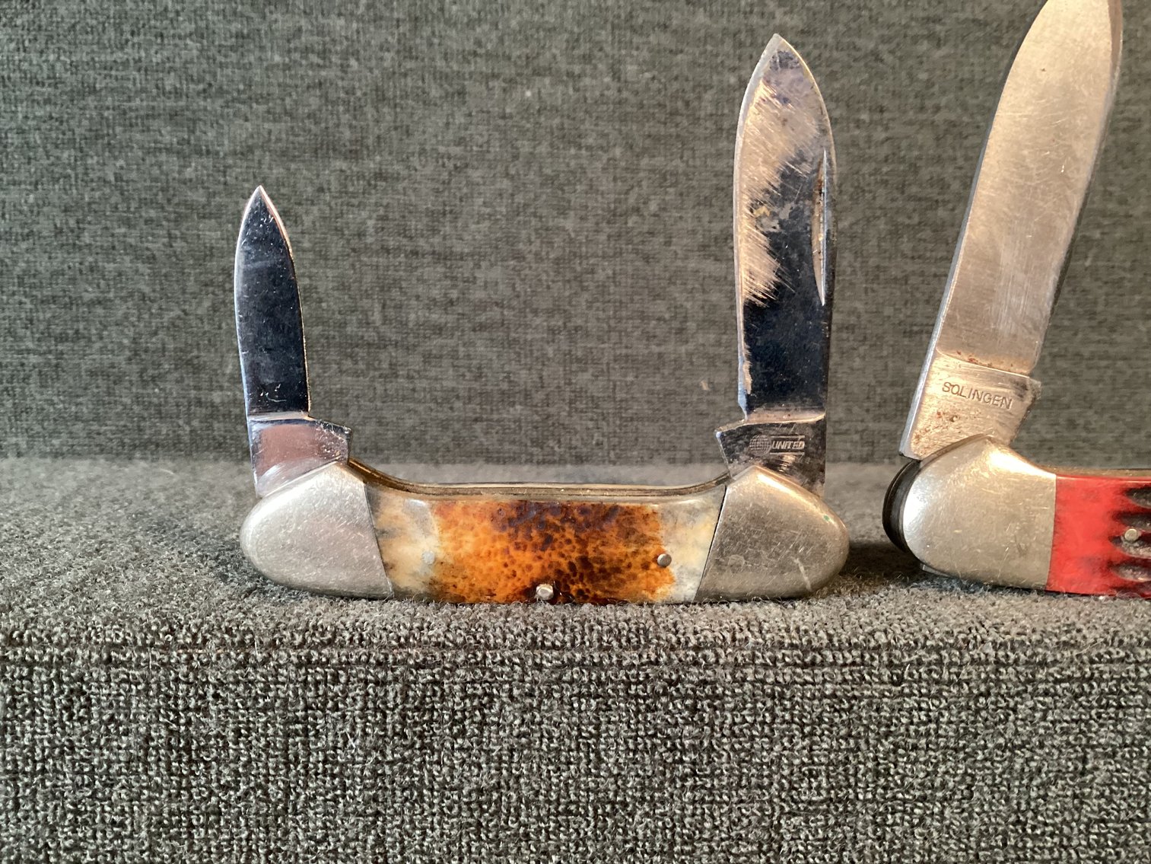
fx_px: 1031
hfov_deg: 58.3
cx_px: 576
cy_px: 432
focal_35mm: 31
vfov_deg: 45.4
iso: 320
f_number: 2.4
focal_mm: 3.3
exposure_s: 1/40
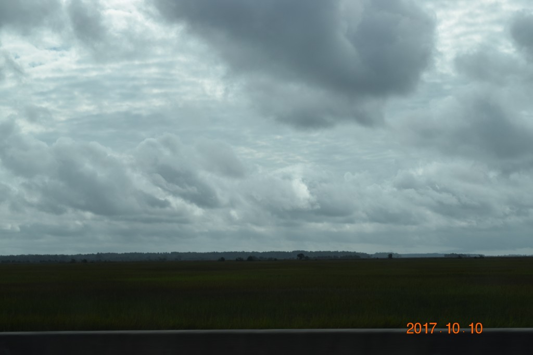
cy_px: 178
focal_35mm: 72
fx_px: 1066
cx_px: 266
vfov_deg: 18.9
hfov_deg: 28.1
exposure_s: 1/500
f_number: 11
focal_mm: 48
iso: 200
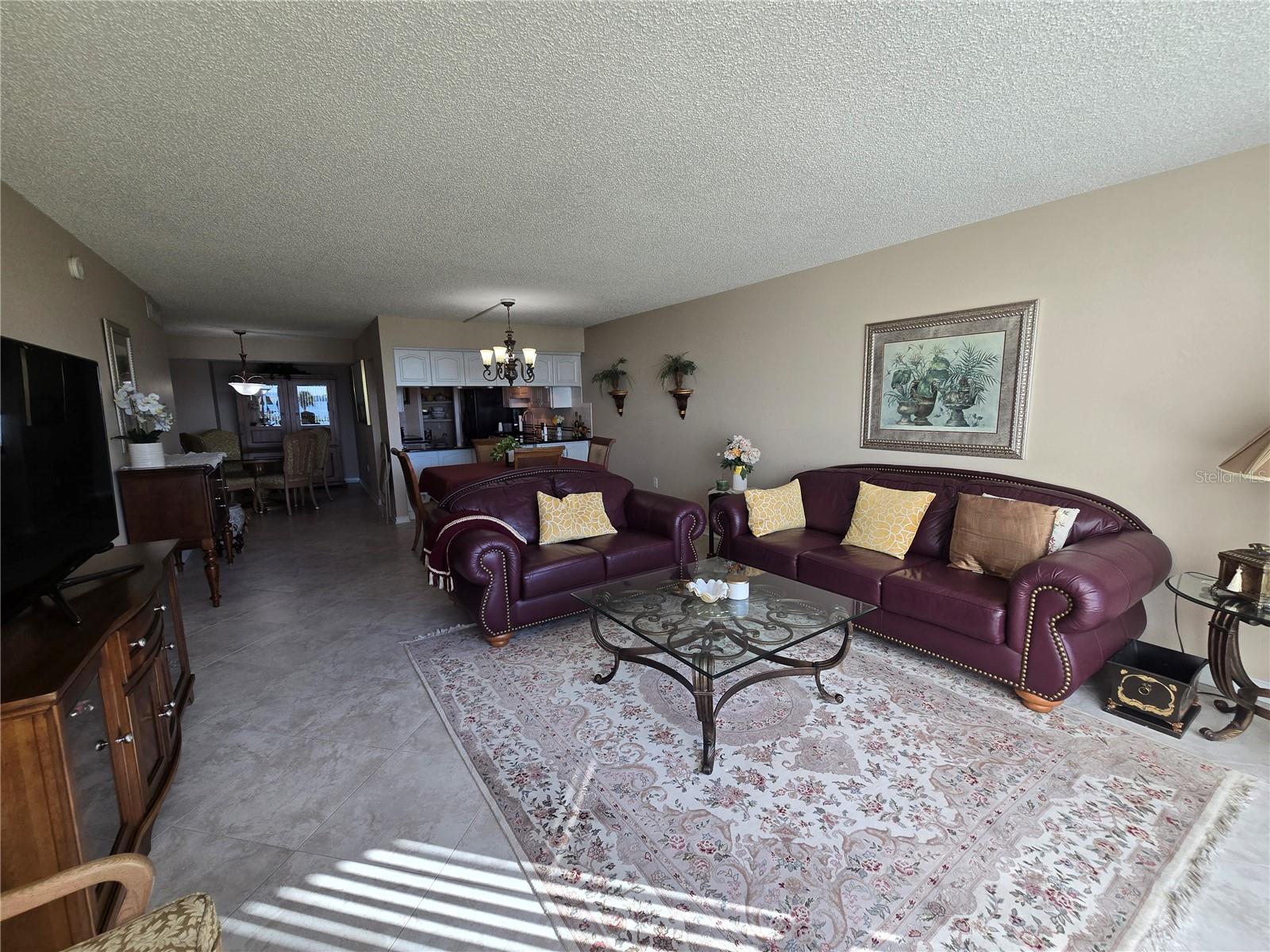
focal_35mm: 13
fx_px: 477
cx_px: 635
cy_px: 476
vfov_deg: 89.9
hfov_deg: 106.2
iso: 50
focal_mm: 2.2
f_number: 2.2
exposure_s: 1/131
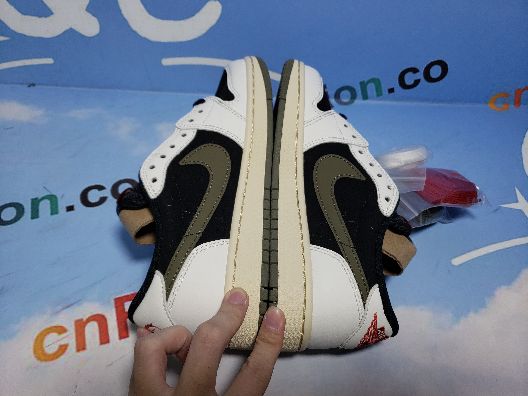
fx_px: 397
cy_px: 198
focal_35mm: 26
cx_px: 264
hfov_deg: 67.3
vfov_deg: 53.1
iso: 50
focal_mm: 4.3
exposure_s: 1/654
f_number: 1.5
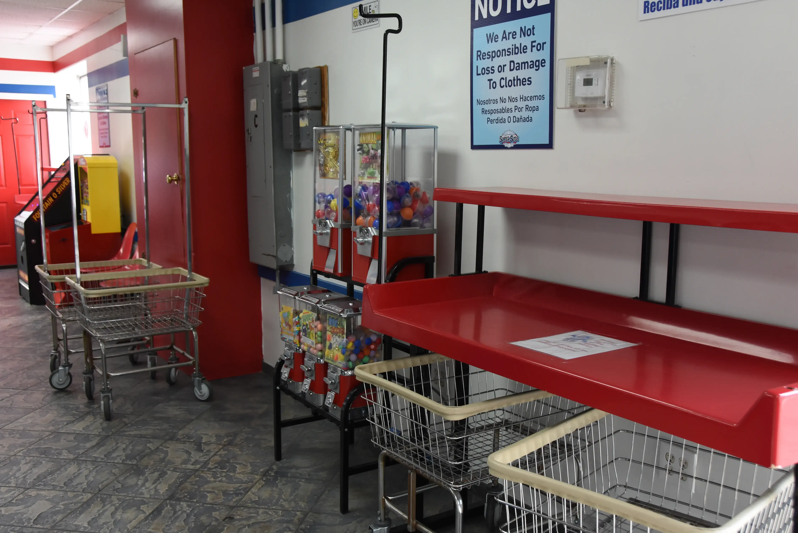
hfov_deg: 53.1
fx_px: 798
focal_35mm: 36
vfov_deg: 36.9
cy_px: 266
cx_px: 399
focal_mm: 24
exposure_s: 1/125
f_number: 5.6
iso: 800
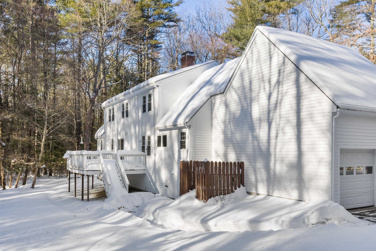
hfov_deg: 65.5
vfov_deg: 46.4
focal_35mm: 28
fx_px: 292
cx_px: 188
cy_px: 126
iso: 250
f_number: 2.8
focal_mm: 14.45
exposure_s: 1/1000
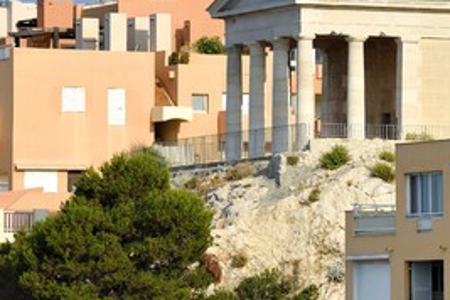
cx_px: 243
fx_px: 3937
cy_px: 116
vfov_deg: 4.4
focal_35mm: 315
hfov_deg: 6.5
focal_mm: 200
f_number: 9
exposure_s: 1/640
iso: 200
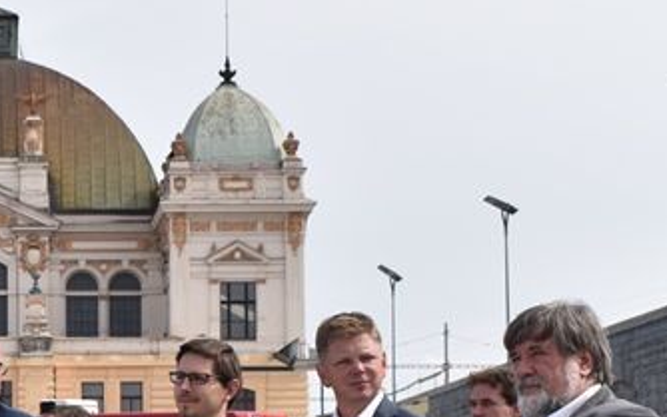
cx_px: -118
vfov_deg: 12.5
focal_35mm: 103
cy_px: 450
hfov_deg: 19.1
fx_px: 1873
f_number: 8
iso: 100
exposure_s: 1/250
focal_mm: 22
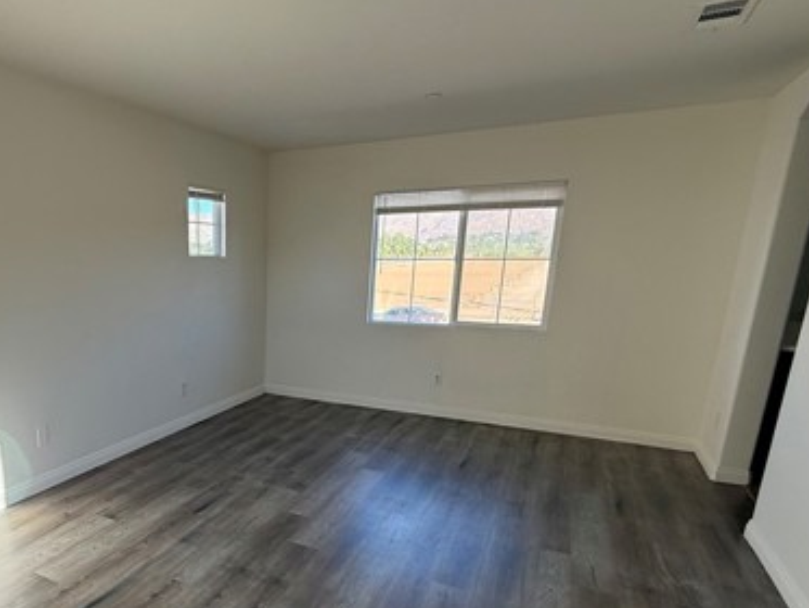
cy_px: 395
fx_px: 561
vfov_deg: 55.9
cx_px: 217
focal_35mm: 24
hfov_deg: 67.7
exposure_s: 1/212
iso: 64
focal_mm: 2.22
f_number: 2.2
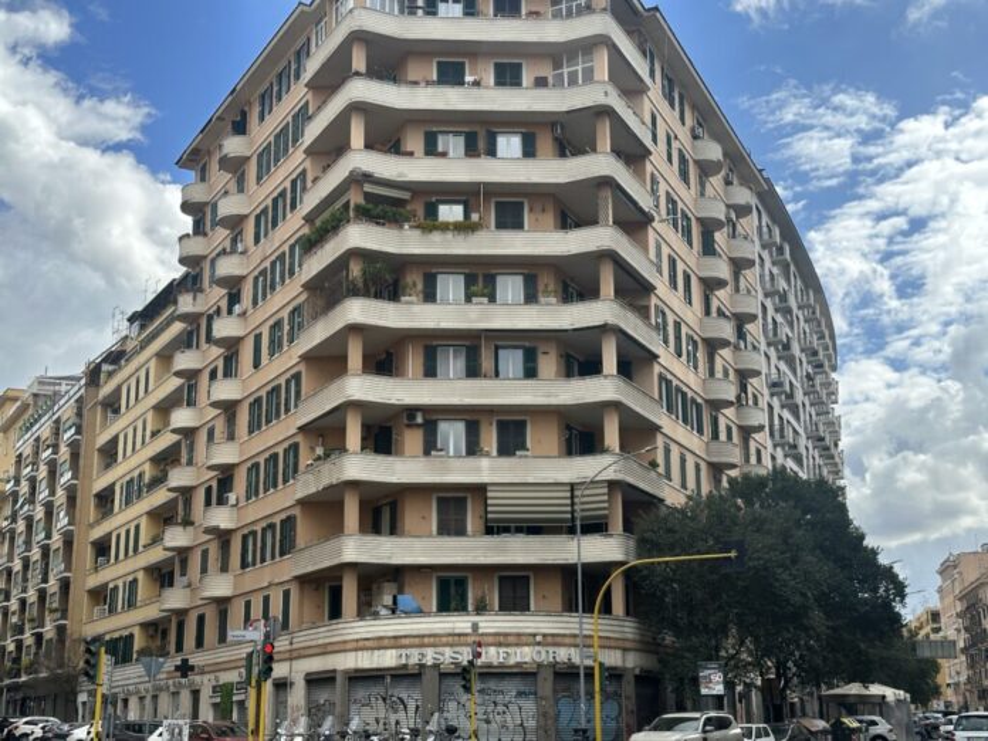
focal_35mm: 48
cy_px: 370
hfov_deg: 39.7
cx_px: 494
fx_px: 1370
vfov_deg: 30.3
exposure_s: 1/3058
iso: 64
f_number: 1.78
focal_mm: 6.86
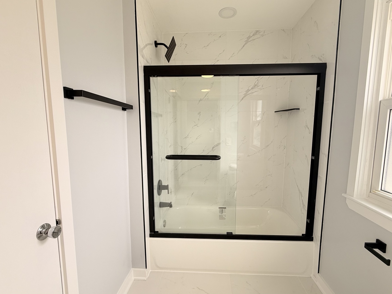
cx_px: 196
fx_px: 159
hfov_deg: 102.1
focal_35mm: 14
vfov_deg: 85.7
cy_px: 147
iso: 50
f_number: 2.2
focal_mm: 2.22
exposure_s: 1/136
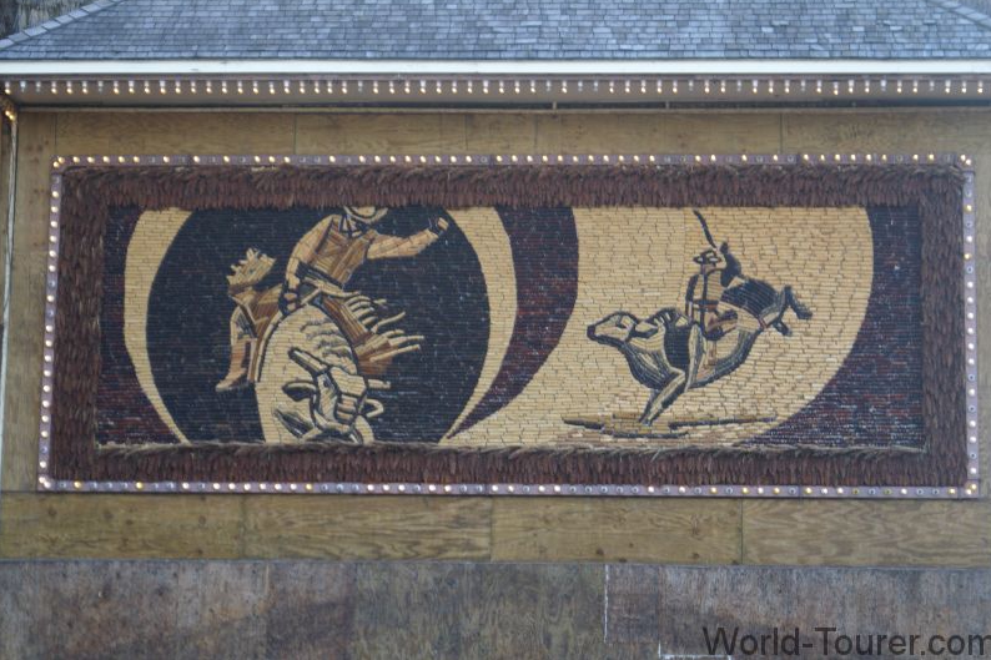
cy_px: 329
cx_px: 498
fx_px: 2917
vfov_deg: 12.9
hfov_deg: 19.3
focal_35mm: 106
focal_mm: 70
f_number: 5.6
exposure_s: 1/80
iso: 400
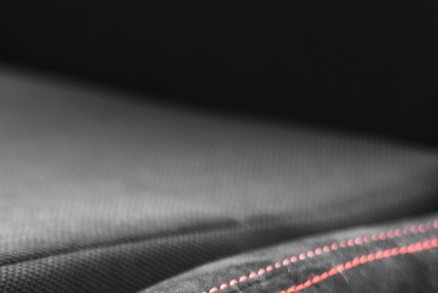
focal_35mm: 212
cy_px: 466
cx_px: -27
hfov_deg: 9.6
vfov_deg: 6.4
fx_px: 2581
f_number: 1.8
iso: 100
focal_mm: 50
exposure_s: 1/80
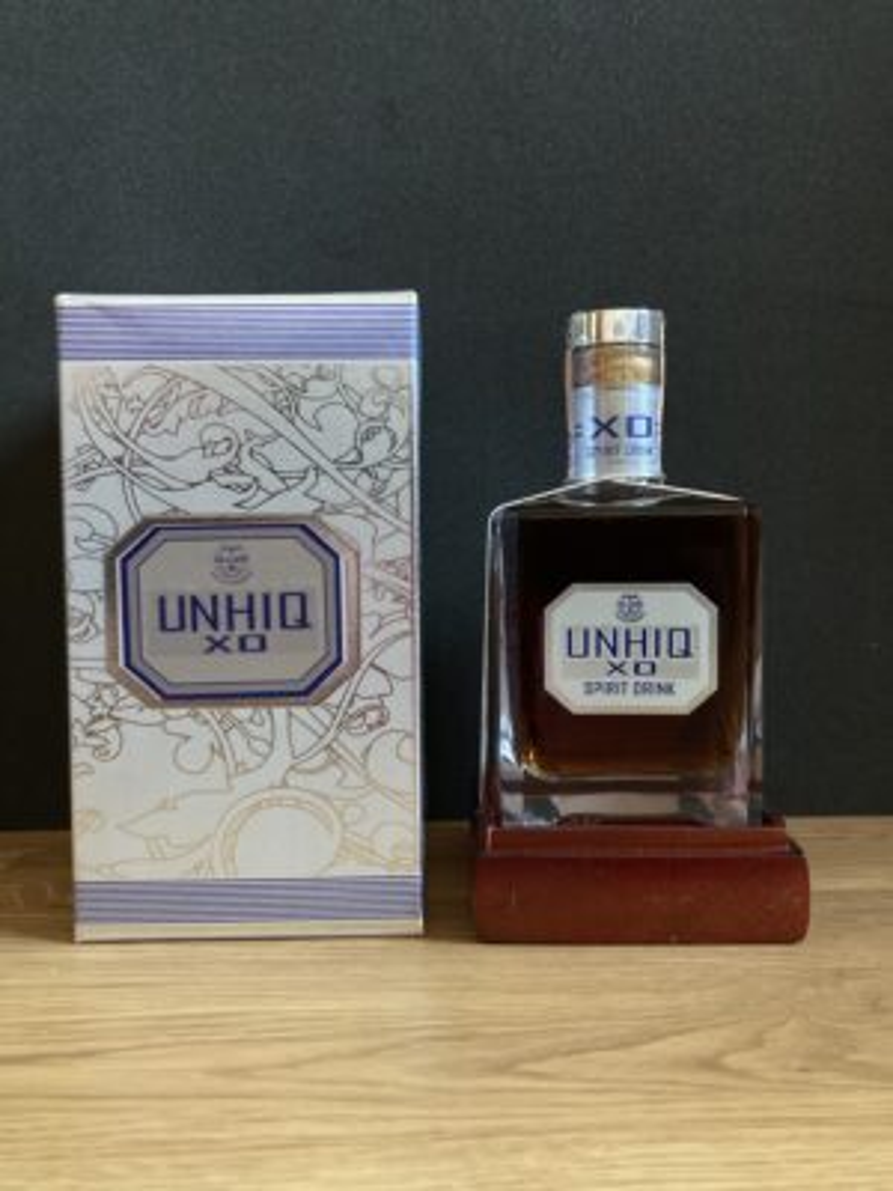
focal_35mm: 28
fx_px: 963
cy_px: 596
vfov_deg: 63.4
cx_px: 446
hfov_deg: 49.7
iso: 500
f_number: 1.8
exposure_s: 1/30
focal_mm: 3.99
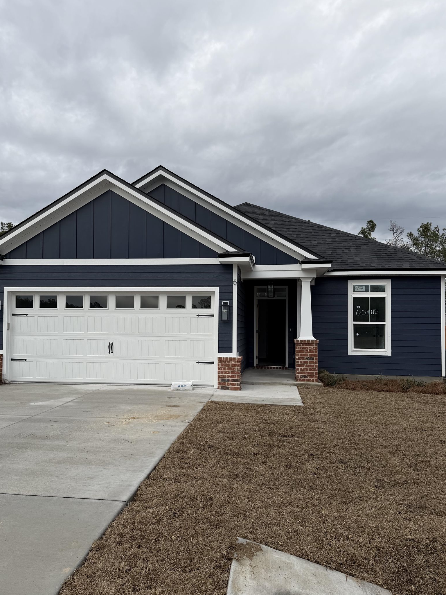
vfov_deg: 65.3
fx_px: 464
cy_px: 309
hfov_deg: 51.3
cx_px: 208
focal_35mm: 27
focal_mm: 6.76
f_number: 1.78
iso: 80
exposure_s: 1/4673
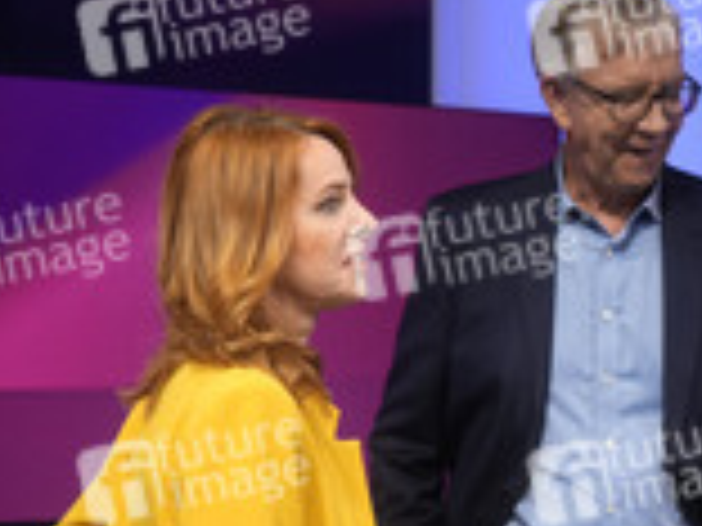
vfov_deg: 11.8
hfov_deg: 14.9
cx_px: 974
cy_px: 360
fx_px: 2535
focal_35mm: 125
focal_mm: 30
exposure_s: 1/250
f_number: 2.2
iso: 640
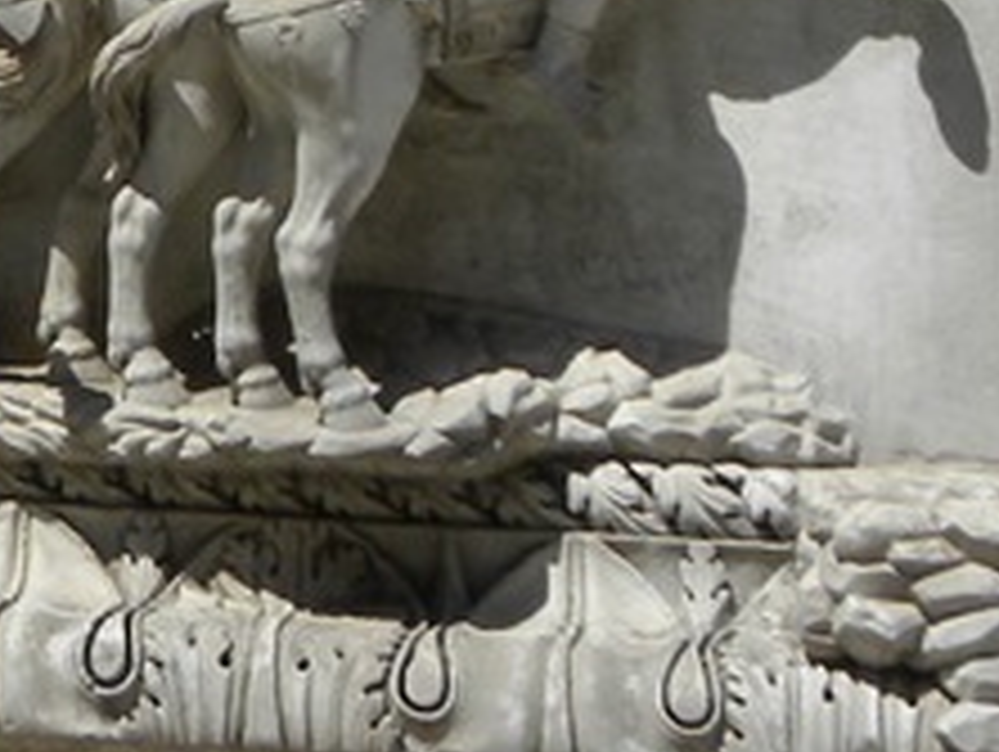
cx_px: -572
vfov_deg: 9.1
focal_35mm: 152
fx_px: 4391
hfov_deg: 12.3
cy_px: -860
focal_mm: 5.9
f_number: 6.3
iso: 64
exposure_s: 1/350
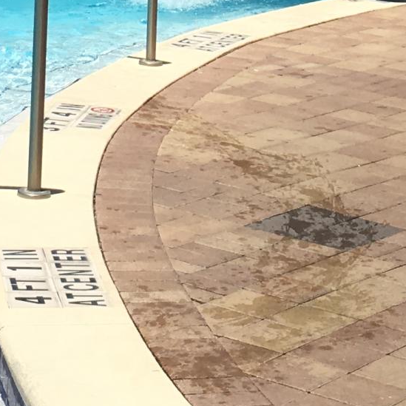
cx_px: 171
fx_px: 1858
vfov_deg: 11.5
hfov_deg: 12.5
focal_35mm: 140
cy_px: -344
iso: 25
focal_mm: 4.15
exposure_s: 1/2653
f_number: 2.2
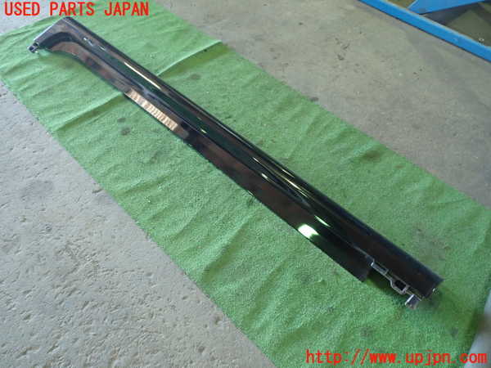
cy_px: 184
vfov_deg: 46.8
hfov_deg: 60.0
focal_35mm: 30
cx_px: 246
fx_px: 426
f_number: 2.3
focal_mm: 5.4
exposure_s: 1/30
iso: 400
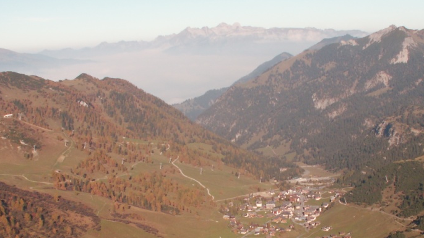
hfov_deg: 36.5
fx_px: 641
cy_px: 175
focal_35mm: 57
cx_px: 254
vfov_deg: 20.9
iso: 50
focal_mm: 5.86
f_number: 4
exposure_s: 1/640
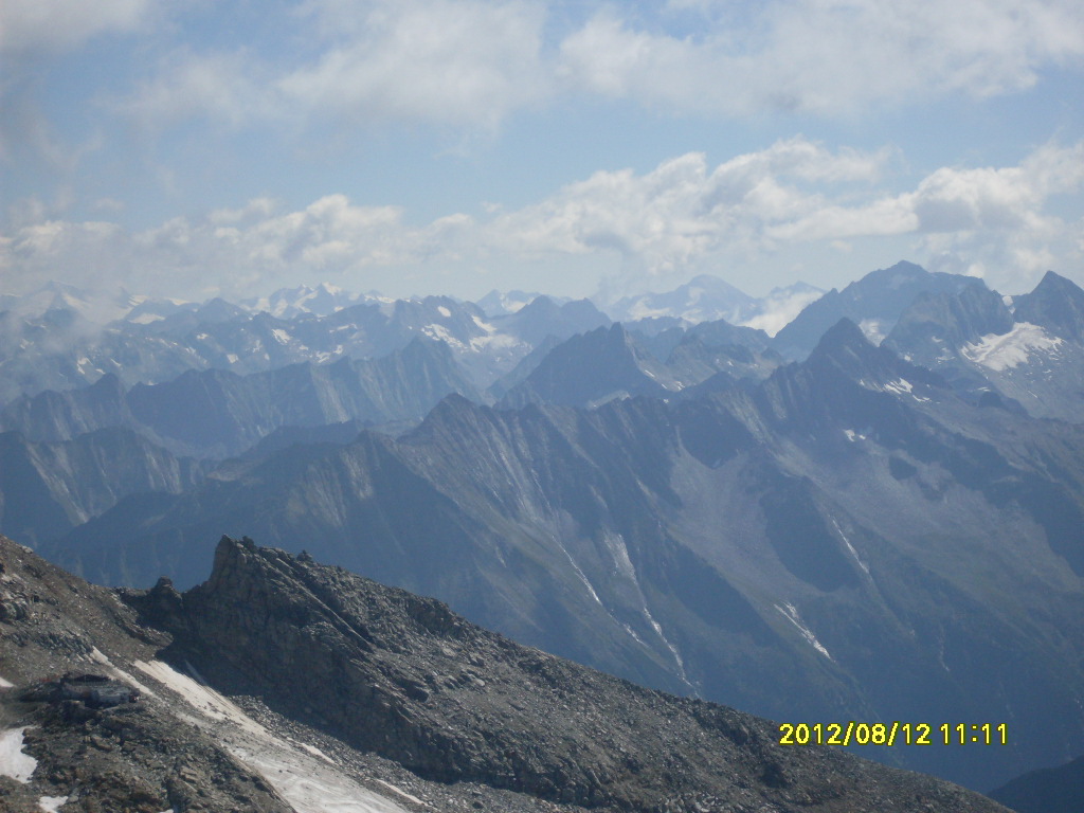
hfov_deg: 17.3
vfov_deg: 13.0
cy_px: 406
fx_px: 3570
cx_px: 542
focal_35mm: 114
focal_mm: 18.9
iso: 80
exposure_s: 1/1000
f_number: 5.2
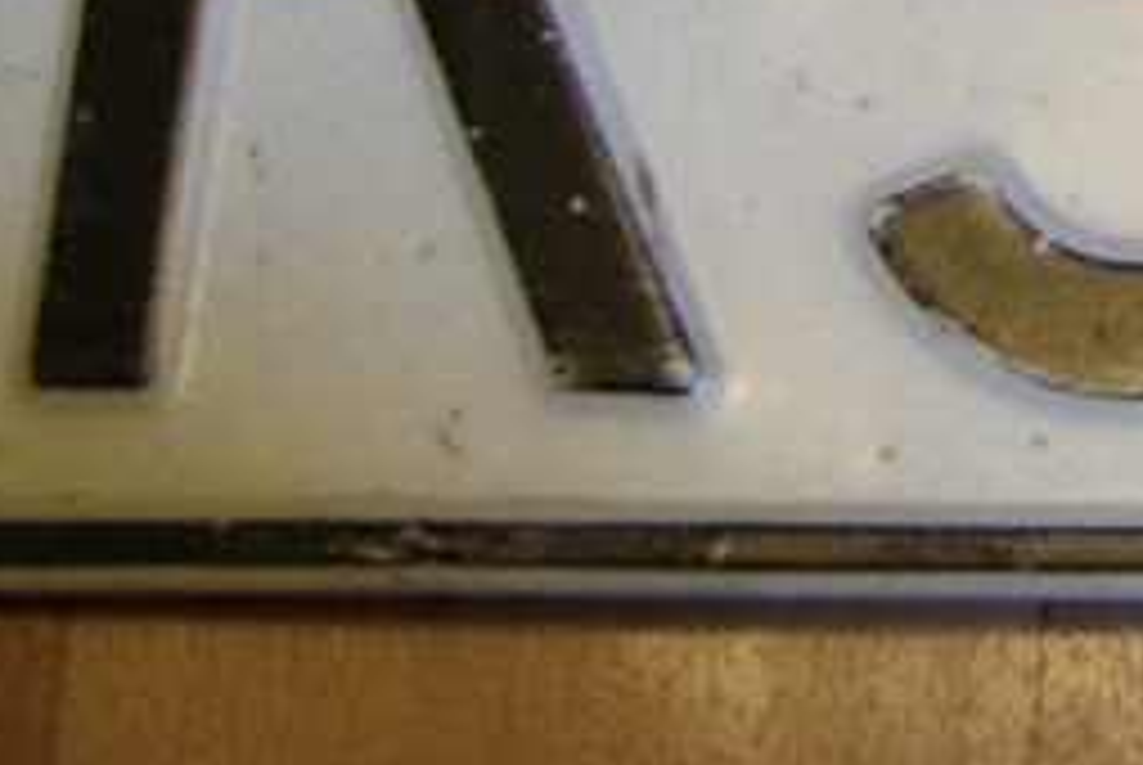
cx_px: 2416
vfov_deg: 7.3
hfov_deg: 10.8
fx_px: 5404
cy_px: -1465
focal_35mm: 170
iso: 400
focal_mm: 18
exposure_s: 1/10
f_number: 3.5
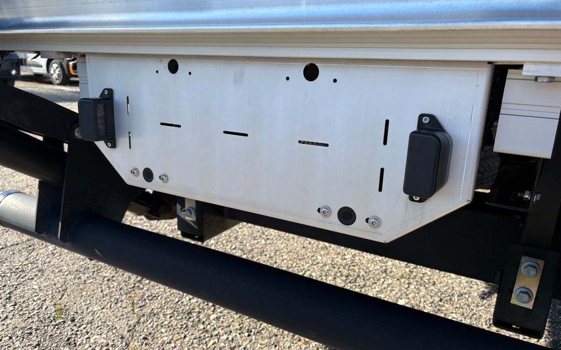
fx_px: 428
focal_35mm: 28
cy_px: 183
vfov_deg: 44.5
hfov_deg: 66.5
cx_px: 283
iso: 50
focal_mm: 5.96
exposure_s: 1/1175
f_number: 1.6
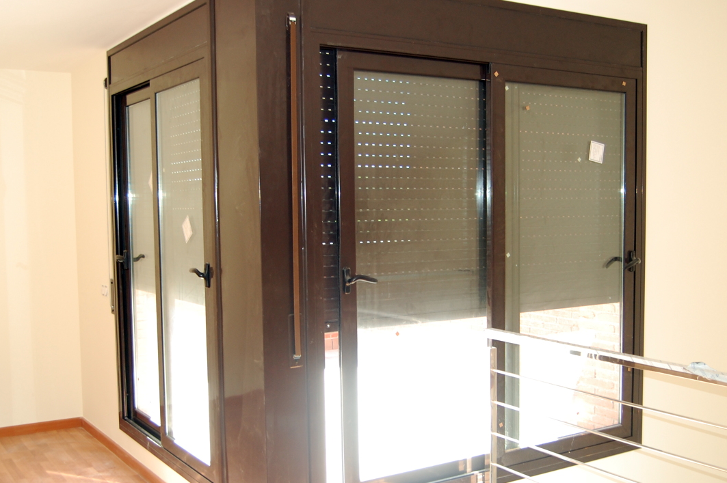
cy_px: 281
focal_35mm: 42
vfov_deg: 31.8
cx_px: 359
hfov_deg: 46.4
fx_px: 847
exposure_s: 1/80
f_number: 3.8
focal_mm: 22
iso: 400
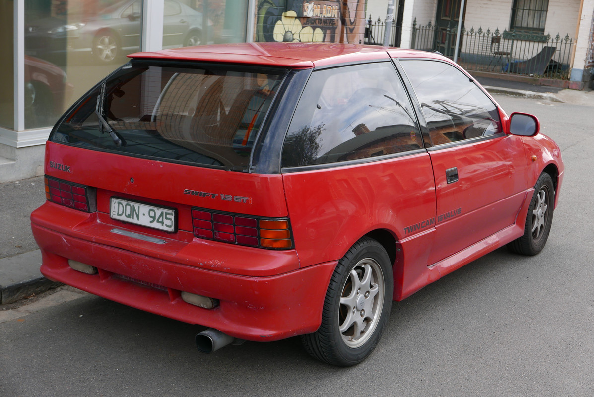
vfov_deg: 27.0
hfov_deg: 39.6
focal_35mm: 50
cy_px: 198
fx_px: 826
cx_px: 297
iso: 200
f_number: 4
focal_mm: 22.7
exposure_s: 1/125
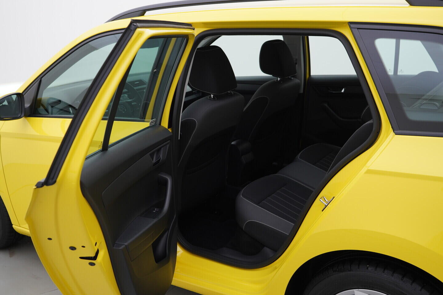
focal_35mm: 36
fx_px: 443
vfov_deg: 36.9
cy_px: 148
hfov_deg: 53.1
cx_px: 222
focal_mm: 24
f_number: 3.5
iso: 125
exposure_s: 1/60
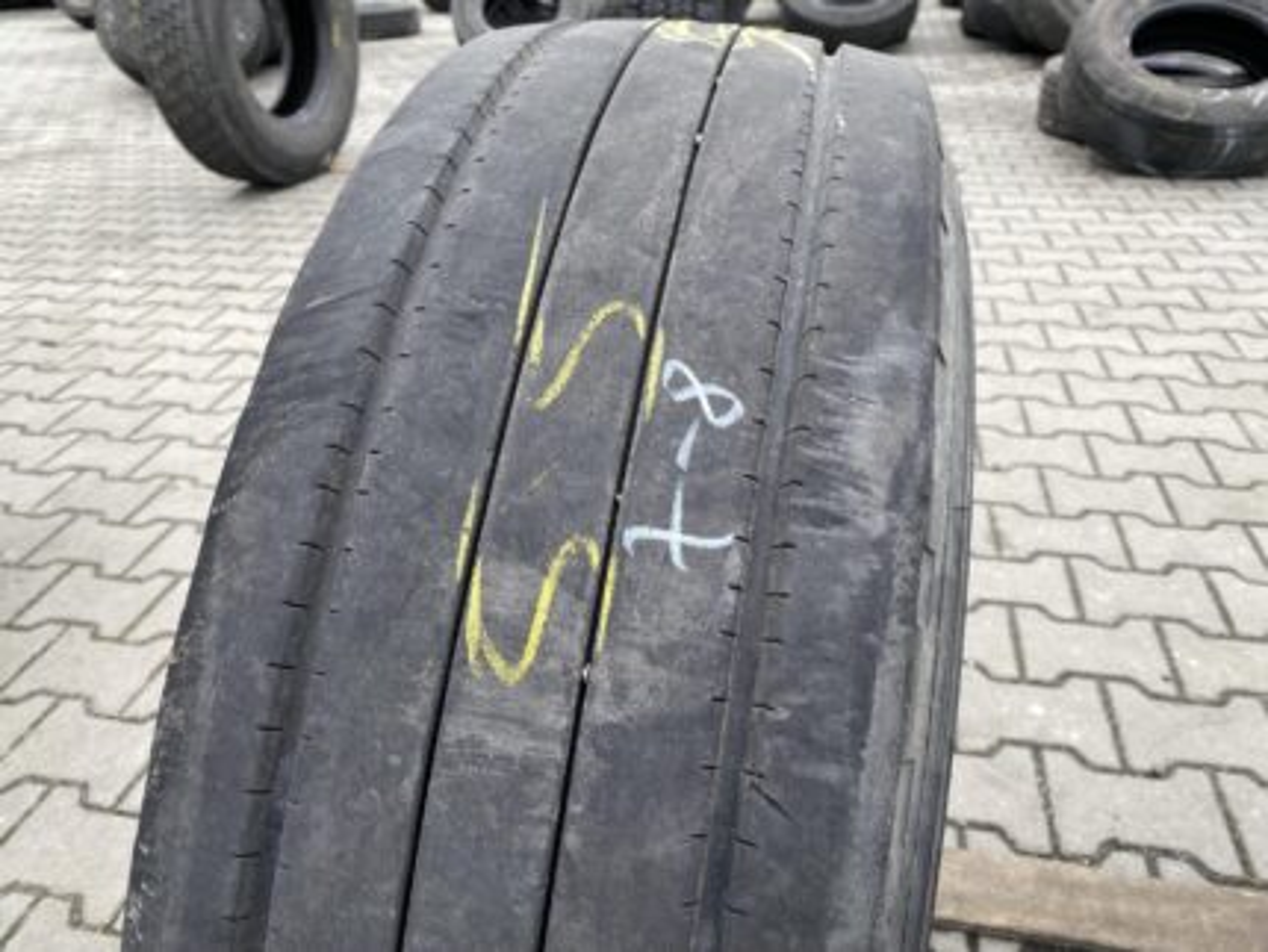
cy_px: 476
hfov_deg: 67.3
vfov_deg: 53.1
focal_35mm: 26
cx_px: 634
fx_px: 953
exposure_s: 1/127
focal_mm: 4.25
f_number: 1.8
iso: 32
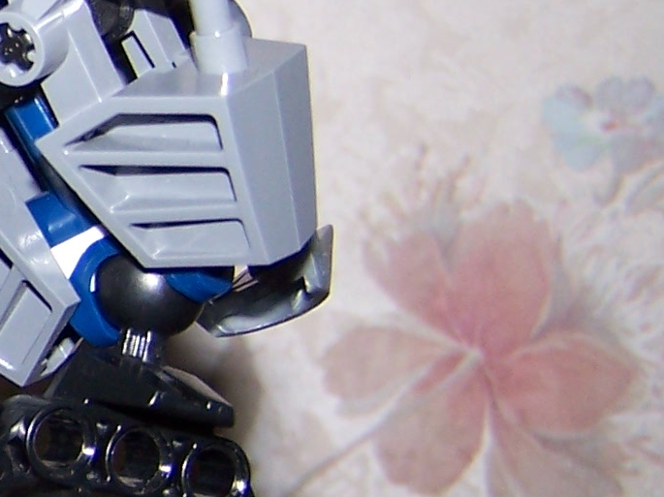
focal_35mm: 143
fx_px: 2742
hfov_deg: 12.5
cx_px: -579
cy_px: 198
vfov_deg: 10.4
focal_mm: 6.3
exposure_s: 1/60
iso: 80
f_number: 2.8
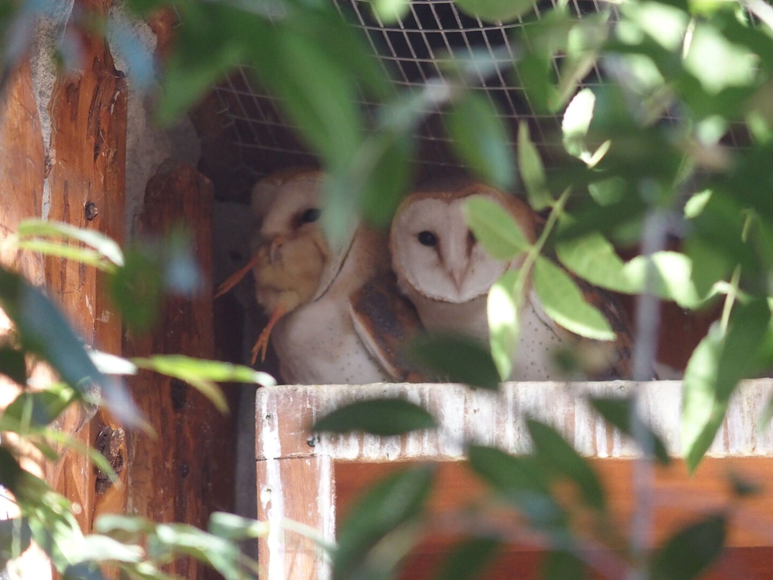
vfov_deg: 5.0
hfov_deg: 6.6
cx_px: 386
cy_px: 290
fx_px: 6699
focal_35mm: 300
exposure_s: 1/125
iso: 800
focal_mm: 64.3
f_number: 2.8
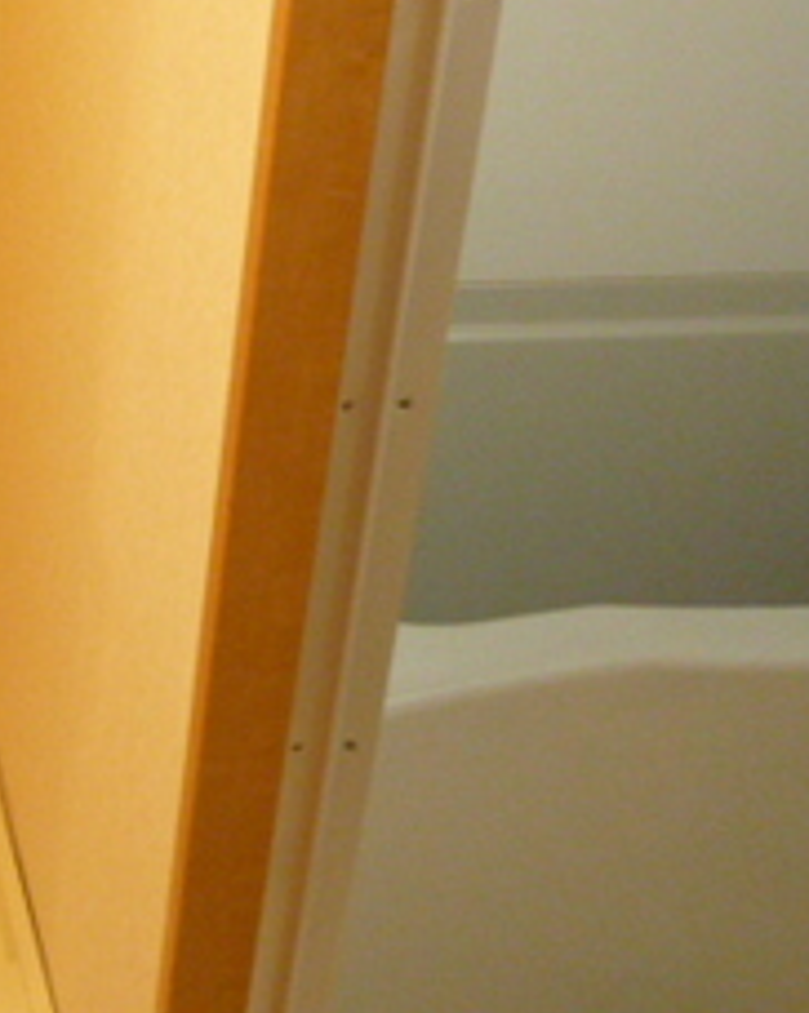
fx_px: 1798
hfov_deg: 22.3
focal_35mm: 60
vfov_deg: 31.1
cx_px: -284
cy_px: 284
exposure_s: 1/30
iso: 400
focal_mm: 4.4
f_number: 2.8
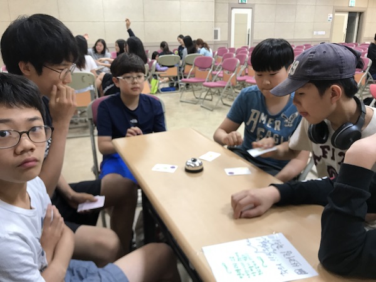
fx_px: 304
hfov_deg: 63.4
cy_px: 141
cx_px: 188
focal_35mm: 28
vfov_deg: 49.7
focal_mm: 3.99
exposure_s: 1/30
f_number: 1.8
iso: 32
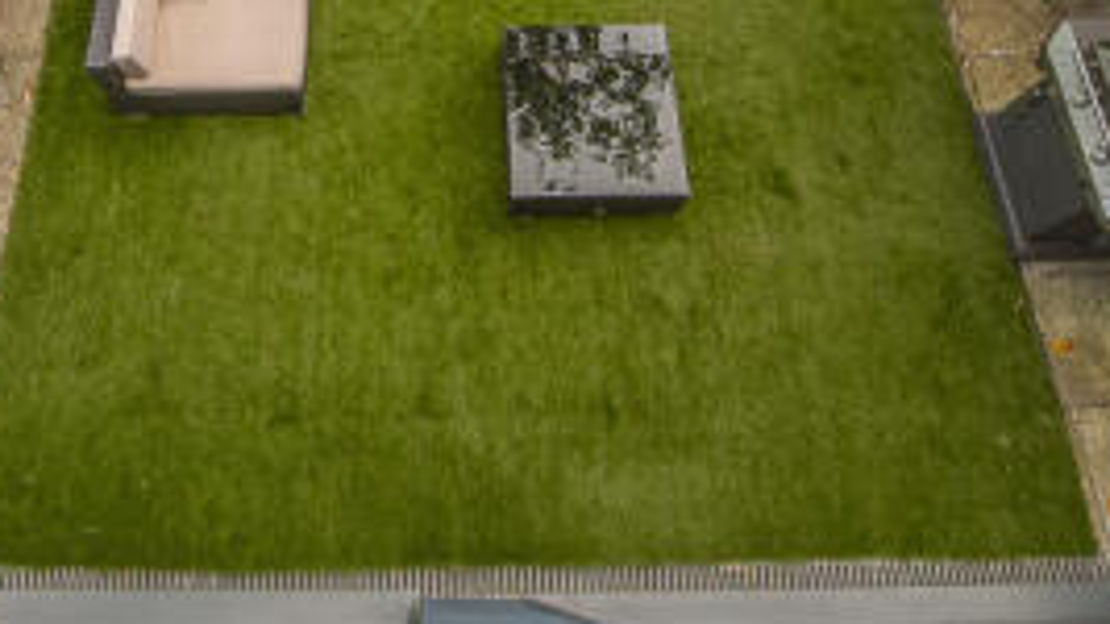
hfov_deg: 54.8
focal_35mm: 36
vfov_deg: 26.1
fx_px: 1059
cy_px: -256
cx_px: 437
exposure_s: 1/250
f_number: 6.3
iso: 250
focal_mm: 14
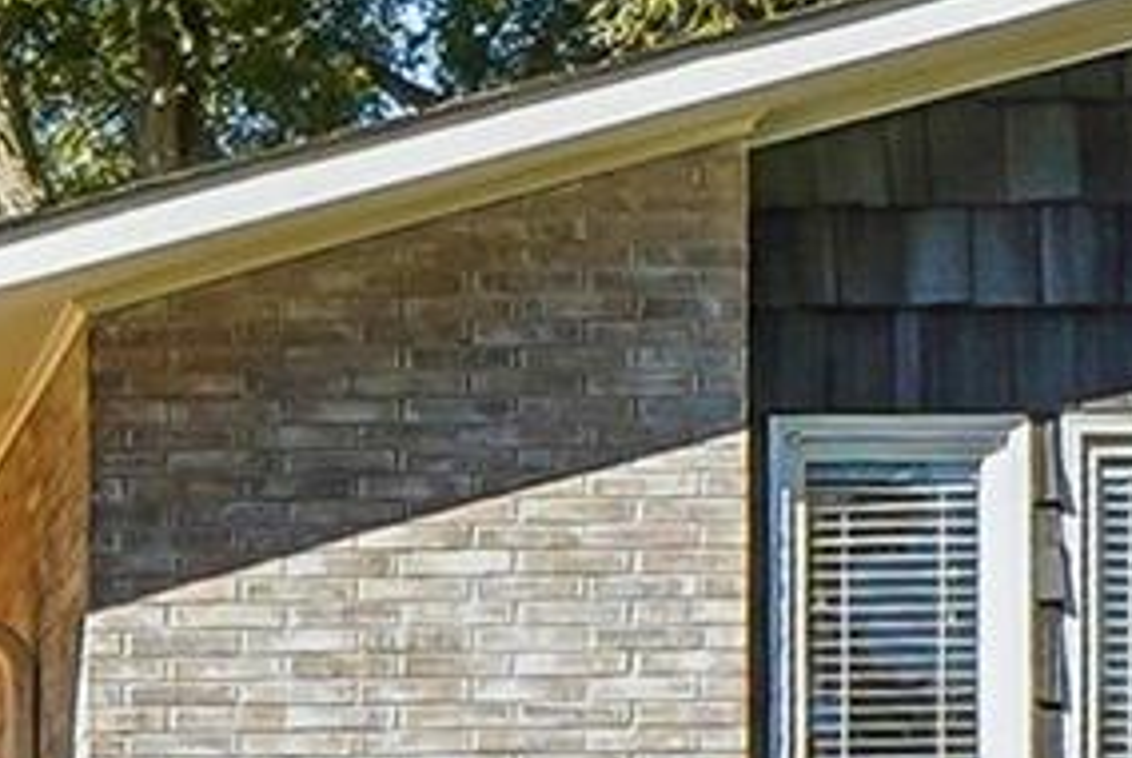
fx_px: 3399
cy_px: 664
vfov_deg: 12.6
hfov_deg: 16.2
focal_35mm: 108
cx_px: -853
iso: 100
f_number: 8
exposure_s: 1/160
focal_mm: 10
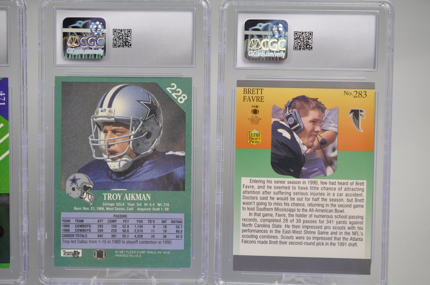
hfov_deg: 33.4
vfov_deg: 22.6
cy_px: 142
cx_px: 215
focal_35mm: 60
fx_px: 716
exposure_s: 1/60
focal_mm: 40
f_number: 4
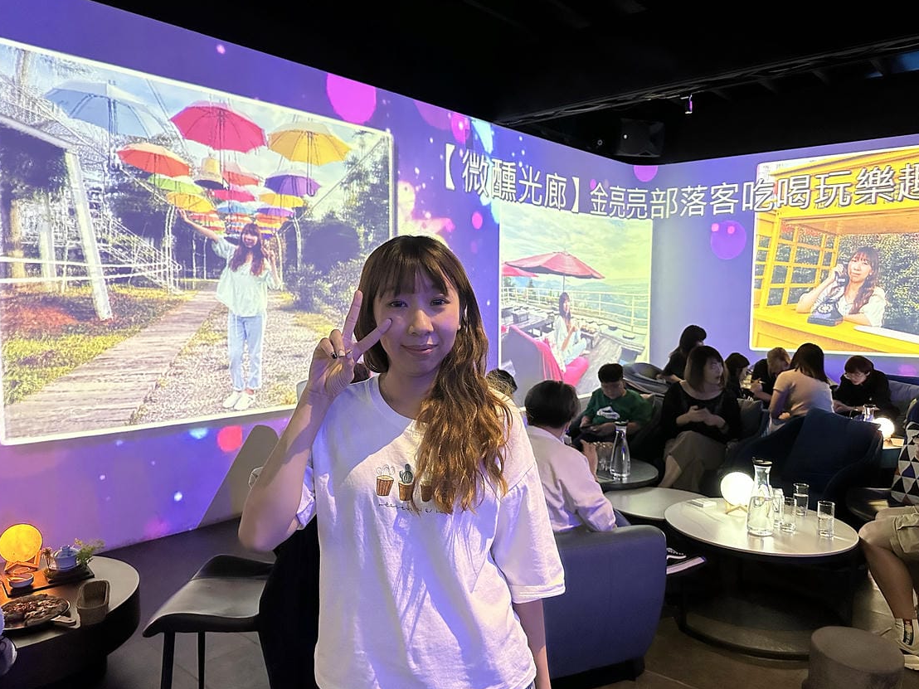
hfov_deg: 67.3
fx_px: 690
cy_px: 353
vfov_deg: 53.1
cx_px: 460
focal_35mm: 26
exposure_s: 1/40
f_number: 1.78
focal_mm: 6.86
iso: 1000
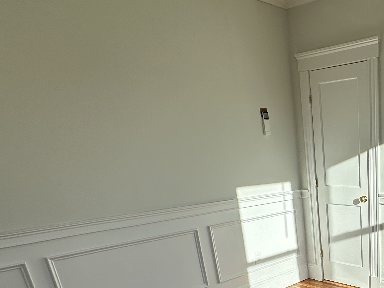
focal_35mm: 35
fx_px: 388
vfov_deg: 35.7
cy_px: 304
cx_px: 361
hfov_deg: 46.3
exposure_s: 1/801
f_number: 2.2
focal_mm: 2.22
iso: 40
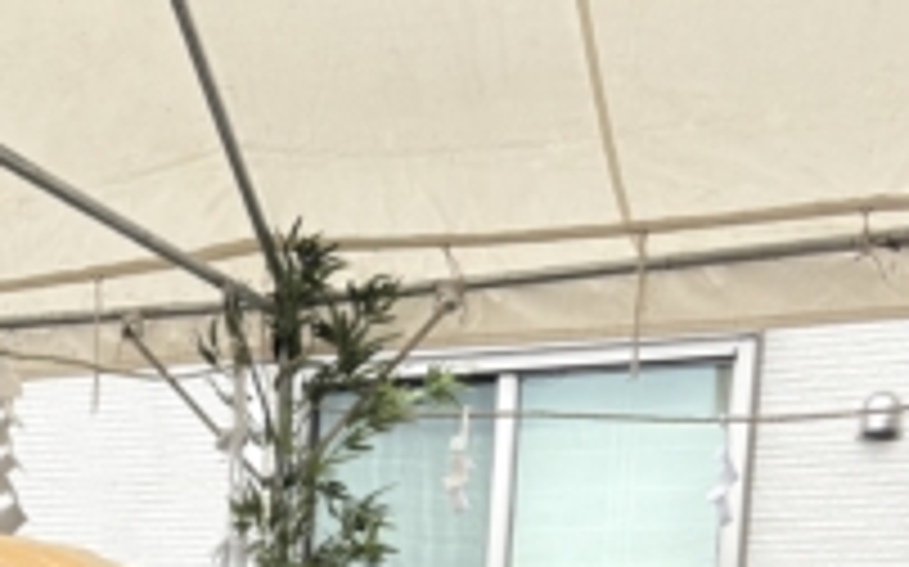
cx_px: -22
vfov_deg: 14.2
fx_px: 2030
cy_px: 990
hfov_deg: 24.0
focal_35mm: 82
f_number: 1.6
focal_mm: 5.96
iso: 64
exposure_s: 1/465
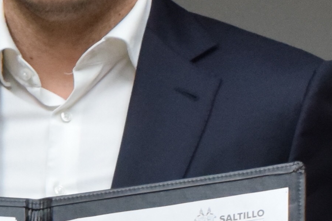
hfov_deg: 2.2
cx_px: -312
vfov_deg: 1.5
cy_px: 203
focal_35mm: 942
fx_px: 8691
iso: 1250
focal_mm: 95
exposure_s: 1/125
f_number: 5
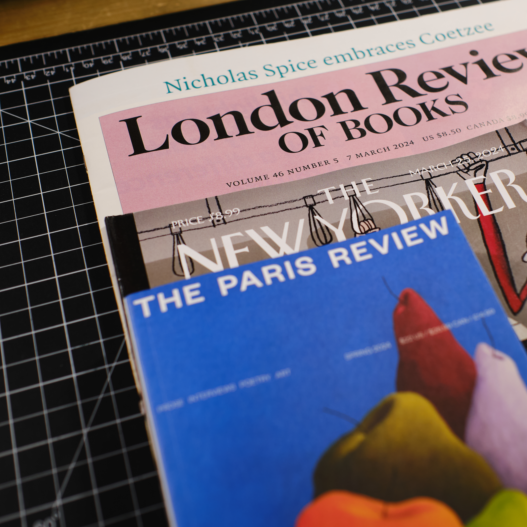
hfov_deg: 34.8
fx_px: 827
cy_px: 251
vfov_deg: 35.3
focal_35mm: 48
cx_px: 373
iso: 250
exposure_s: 1/30
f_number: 2.8
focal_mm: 23
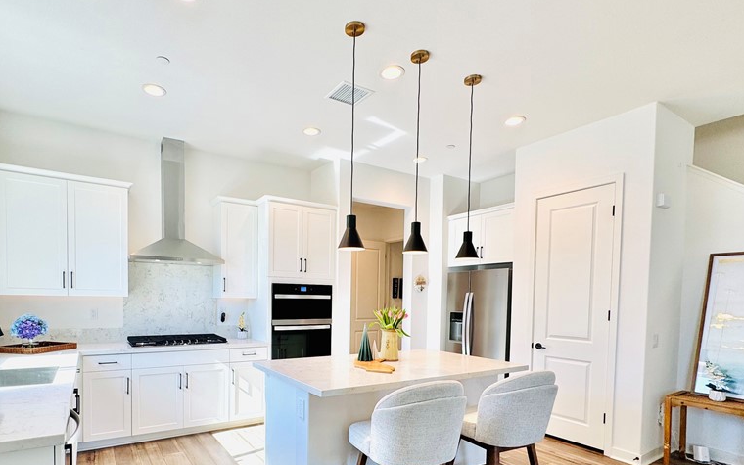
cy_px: 316
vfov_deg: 58.1
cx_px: 327
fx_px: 406
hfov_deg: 84.7
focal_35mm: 20
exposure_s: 1/109
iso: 40
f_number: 2.2
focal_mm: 2.22
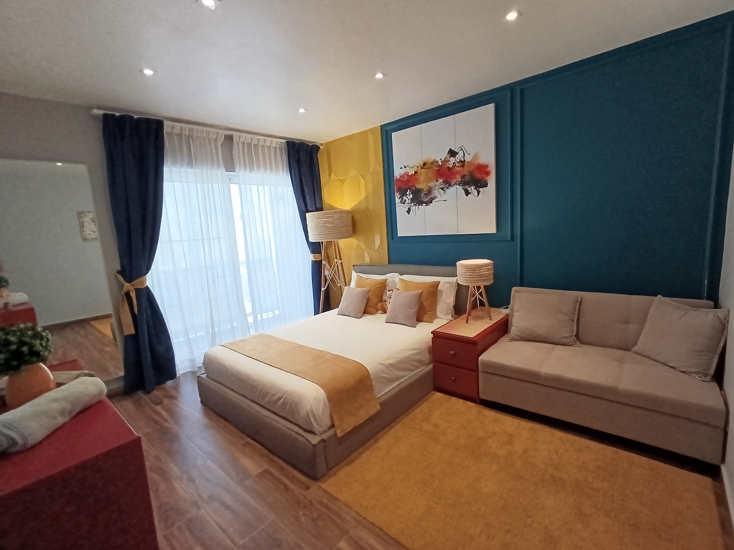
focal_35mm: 16
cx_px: 367
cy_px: 275
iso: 250
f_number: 2.2
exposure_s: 1/50
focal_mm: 1.65
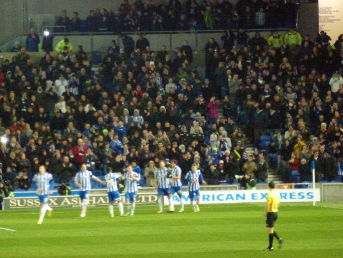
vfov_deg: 3.9
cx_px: 172
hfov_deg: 5.2
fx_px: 3805
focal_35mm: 384
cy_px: 129
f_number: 5.9
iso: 1600
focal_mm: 68.8
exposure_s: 1/30
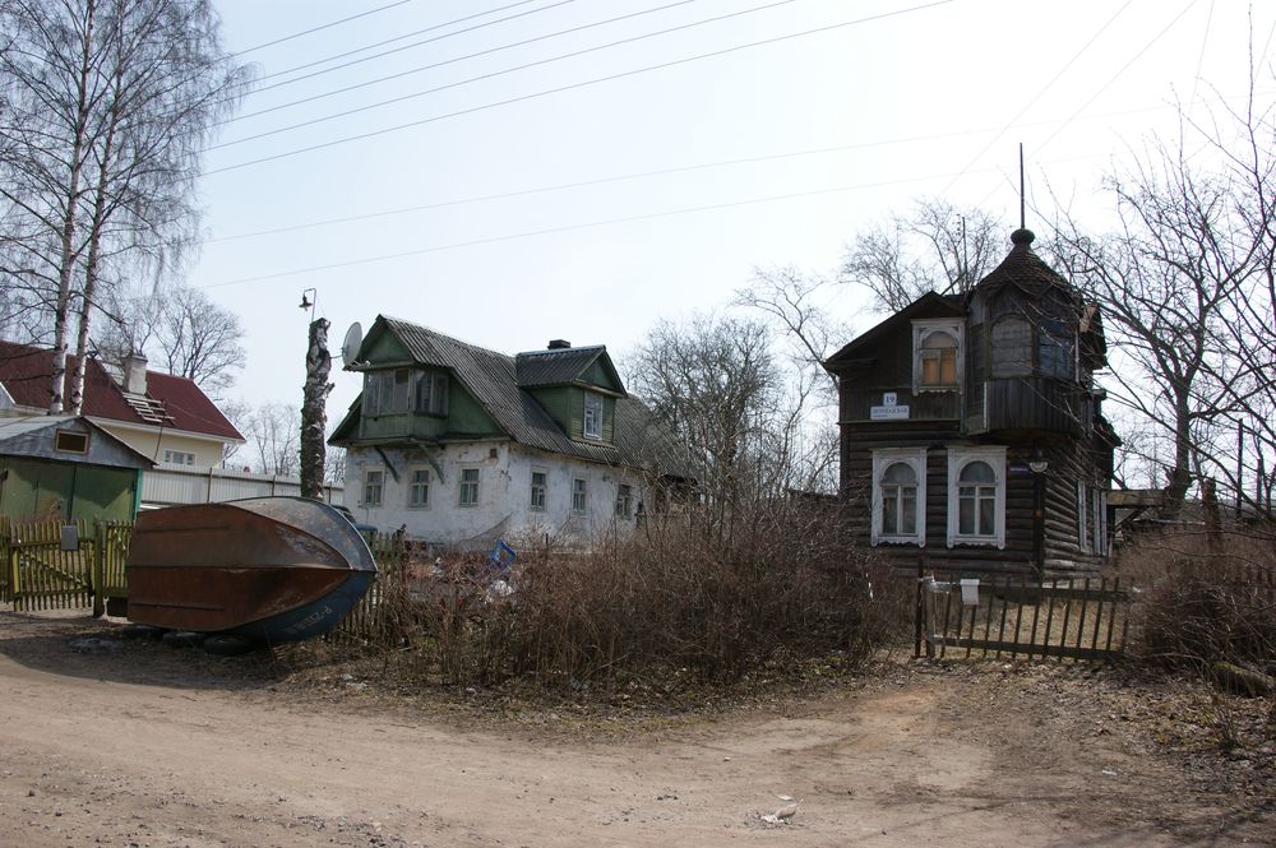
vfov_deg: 47.9
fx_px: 956
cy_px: 424
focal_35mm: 27
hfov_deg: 67.4
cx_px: 638
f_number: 10
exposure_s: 1/160
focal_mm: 18
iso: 100
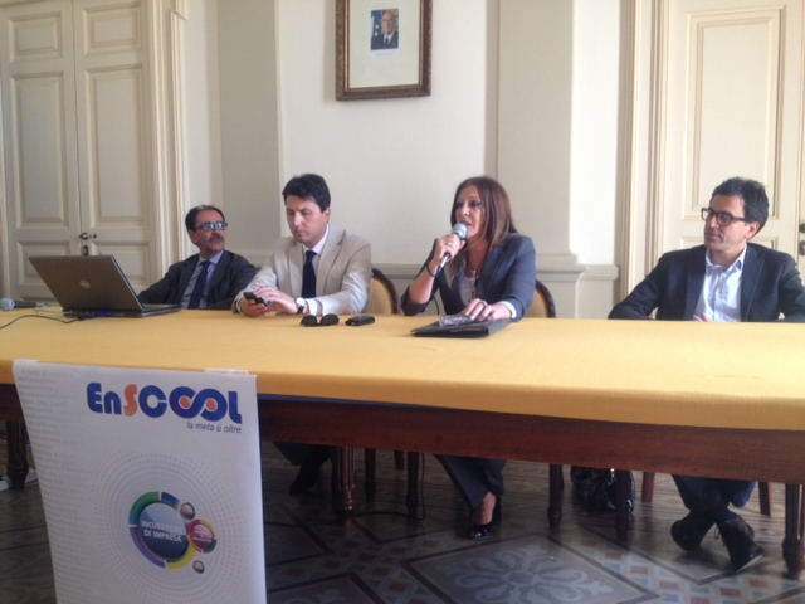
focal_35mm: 35
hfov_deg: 52.6
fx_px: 814
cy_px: 302
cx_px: 402
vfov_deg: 40.7
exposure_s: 1/20
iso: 64
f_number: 2.4
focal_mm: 4.28
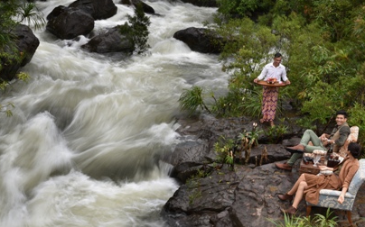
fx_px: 497
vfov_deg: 25.8
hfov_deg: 39.5
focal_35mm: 50
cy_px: 108
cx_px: 102
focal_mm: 29
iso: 64
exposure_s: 1/25
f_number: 9
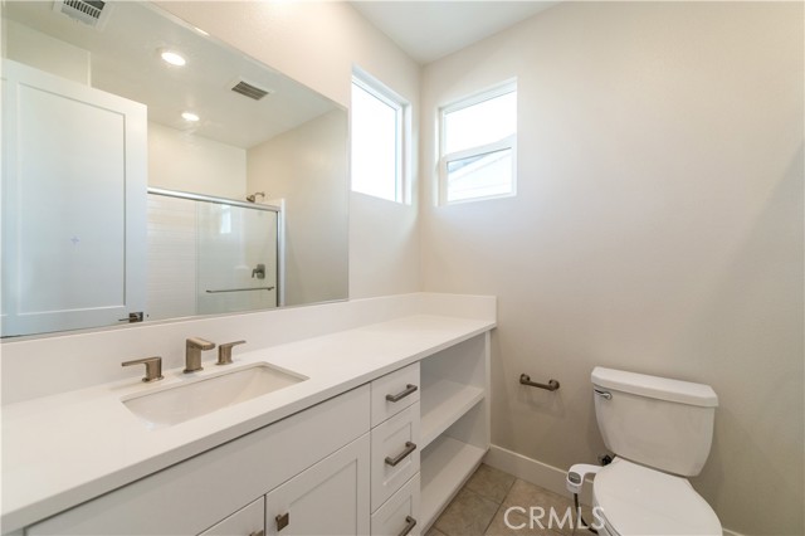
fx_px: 313
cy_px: 268
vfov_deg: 81.1
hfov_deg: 104.3
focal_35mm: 14
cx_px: 402
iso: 400
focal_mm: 14
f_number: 4
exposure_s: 1/250
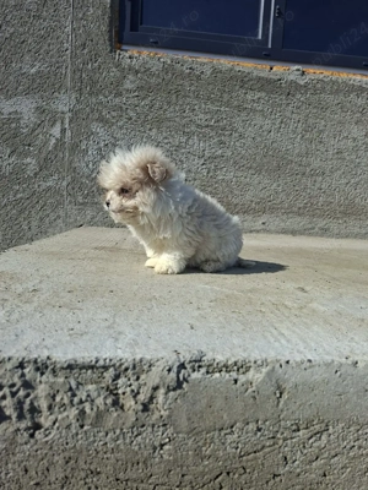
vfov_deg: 73.9
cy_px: 245
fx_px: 326
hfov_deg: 58.9
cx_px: 184
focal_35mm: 23
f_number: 1.8
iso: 50
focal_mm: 5.54
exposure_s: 1/2500
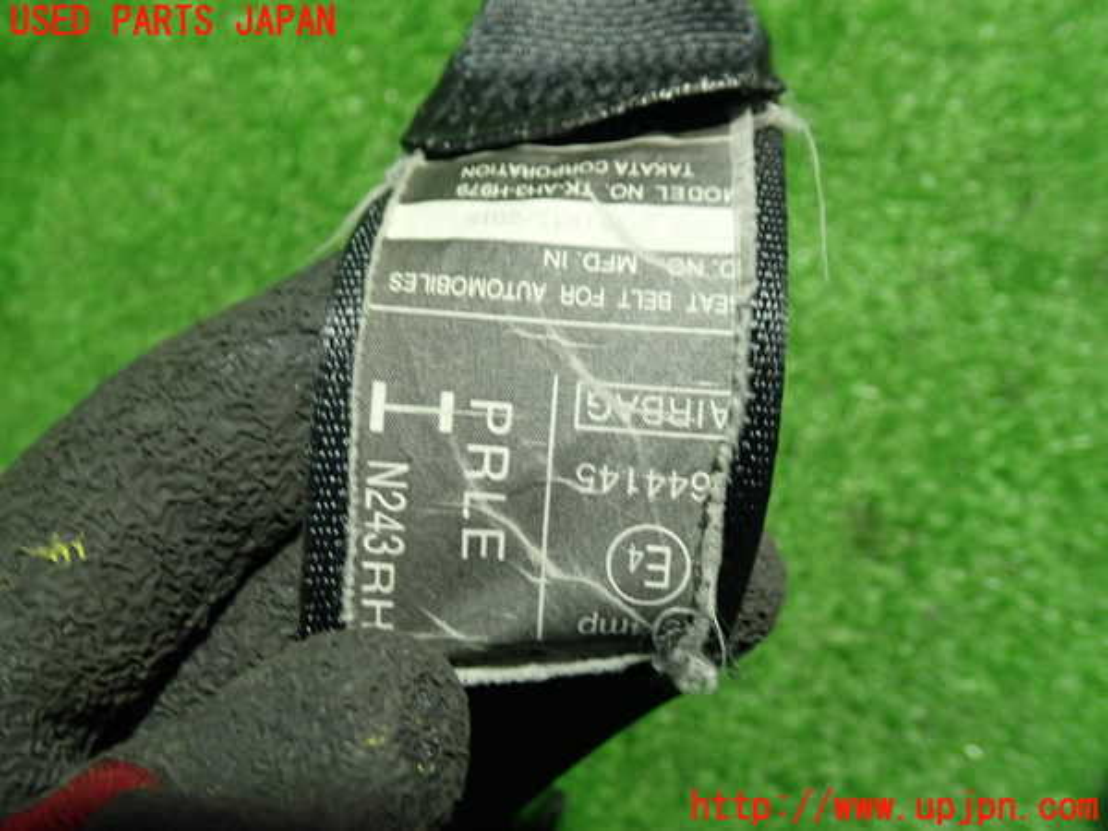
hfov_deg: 60.0
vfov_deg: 46.8
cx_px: 554
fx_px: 960
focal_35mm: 30
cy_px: 416
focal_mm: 5.4
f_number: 2.3
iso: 320
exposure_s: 1/30
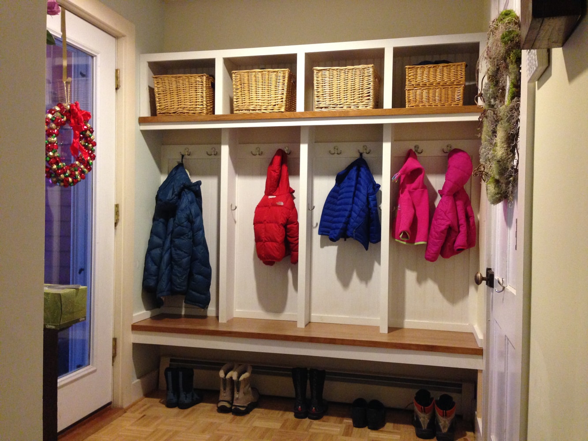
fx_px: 561
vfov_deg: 43.0
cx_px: 294
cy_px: 220
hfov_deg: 55.3
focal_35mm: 33
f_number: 2.4
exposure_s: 1/20
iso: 320
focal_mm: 4.12
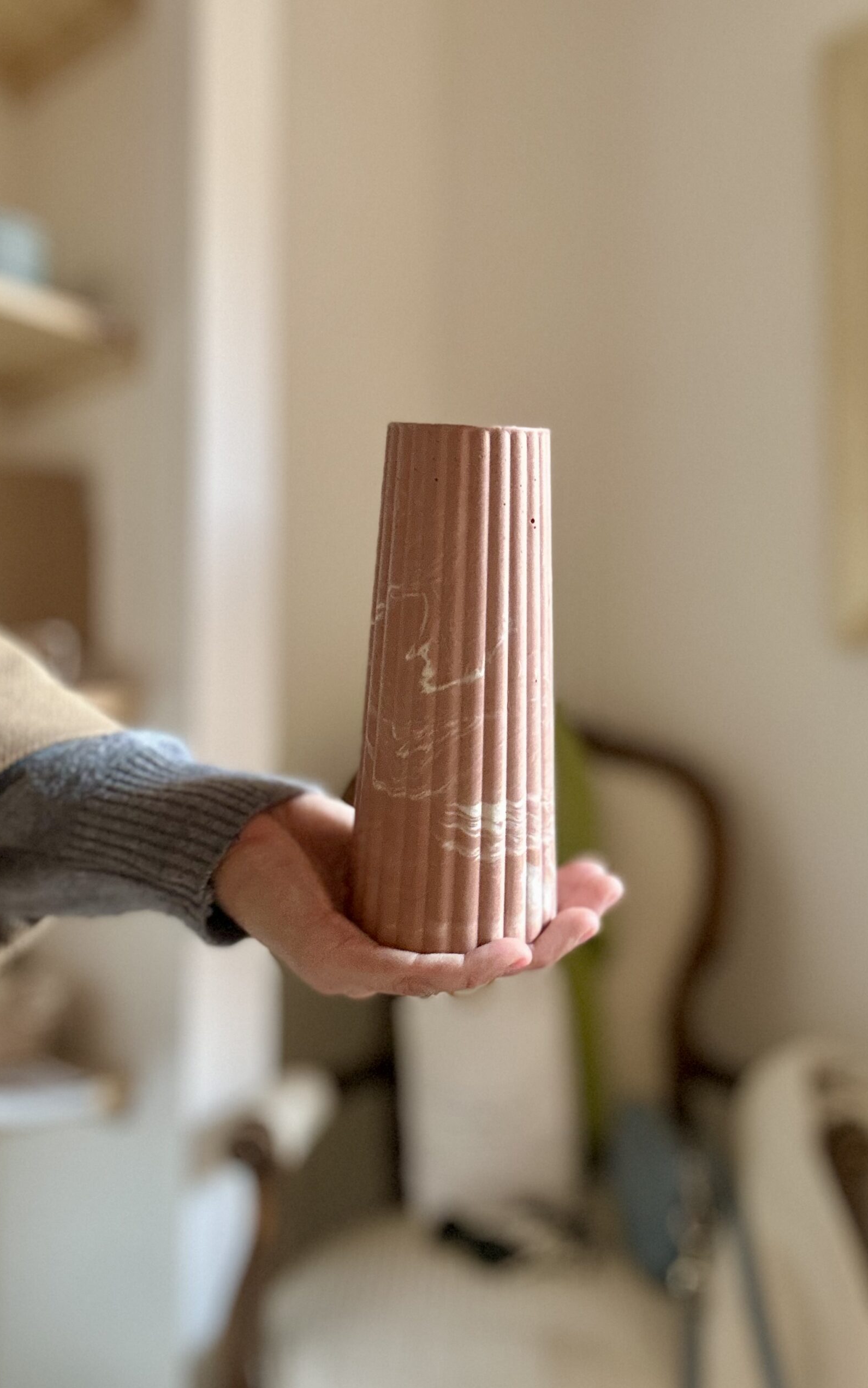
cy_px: 698
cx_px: 500
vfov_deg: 59.7
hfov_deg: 39.3
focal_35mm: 32
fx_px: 1211
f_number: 1.9
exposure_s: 1/53
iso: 320
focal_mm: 2.69
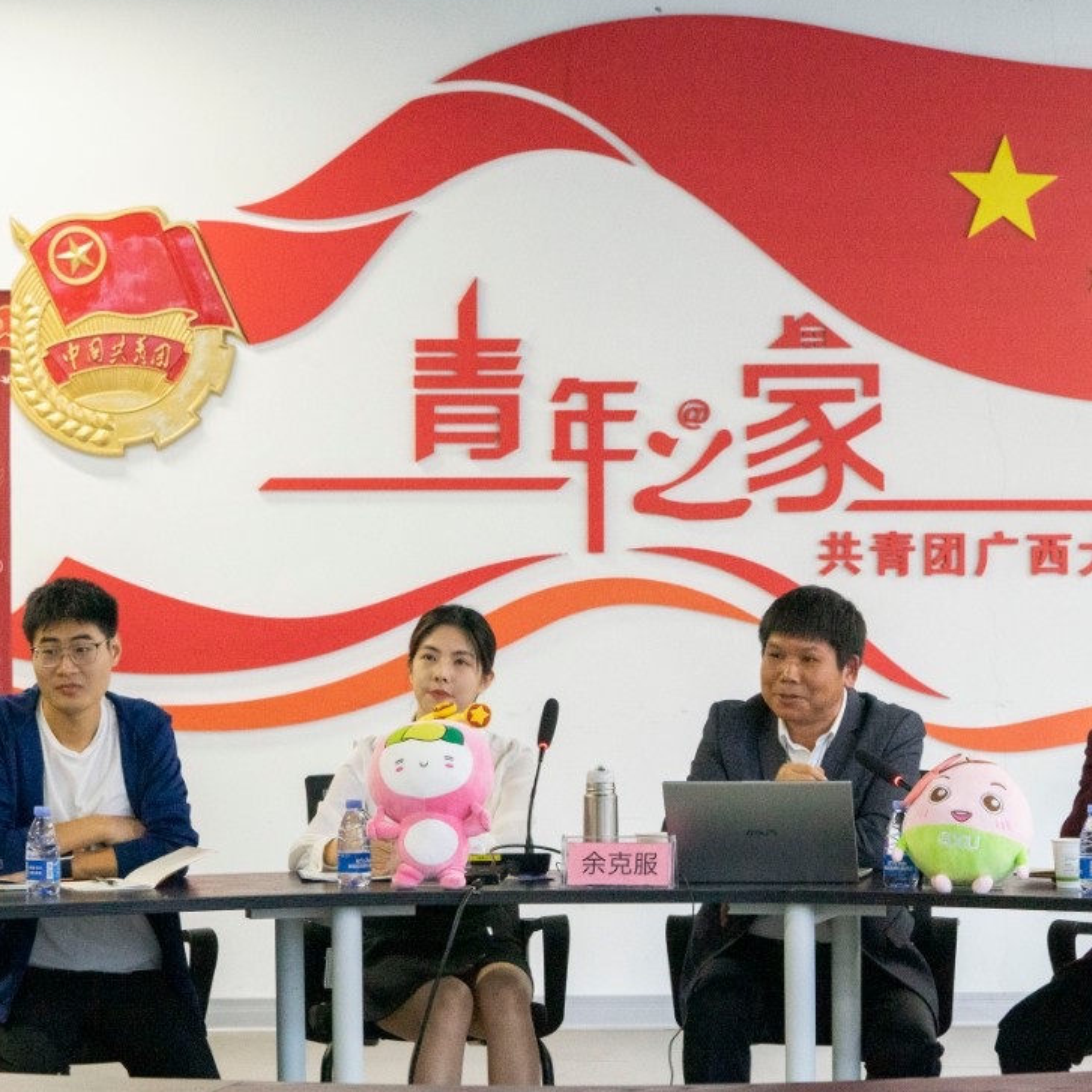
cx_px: 756
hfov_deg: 13.3
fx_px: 4675
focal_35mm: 131
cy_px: 575
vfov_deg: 13.3
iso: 2000
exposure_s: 1/100
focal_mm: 70
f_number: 7.1
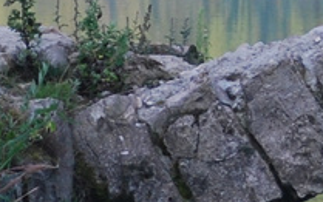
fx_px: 8519
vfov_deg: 1.4
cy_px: -42
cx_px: 593
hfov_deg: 2.2
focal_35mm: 967
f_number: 4.5
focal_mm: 82
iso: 200
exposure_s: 1/250
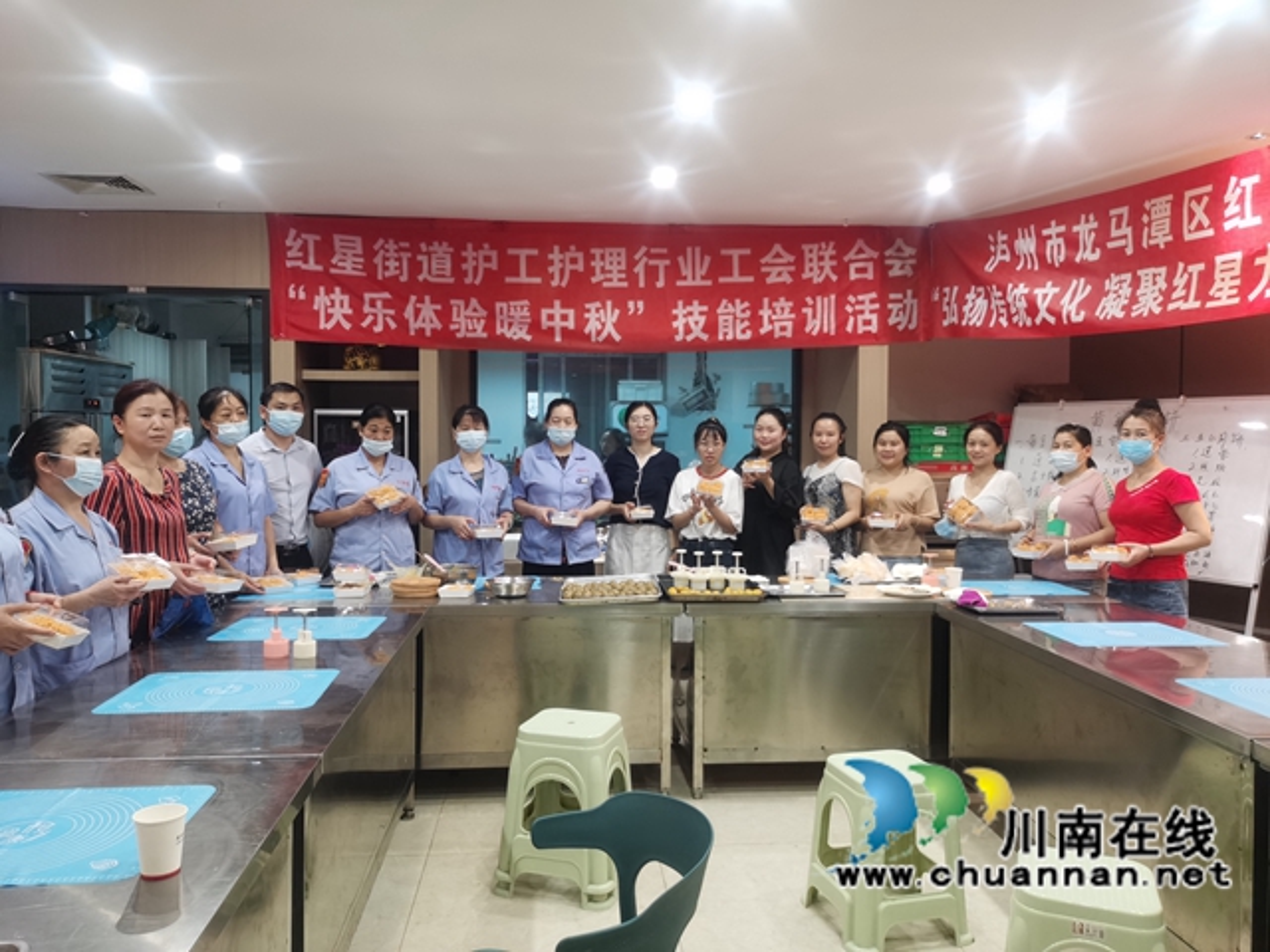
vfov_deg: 51.4
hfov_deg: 65.3
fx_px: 991
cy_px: 476
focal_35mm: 27
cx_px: 635
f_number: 1.8
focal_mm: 5.58
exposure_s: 1/50
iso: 200
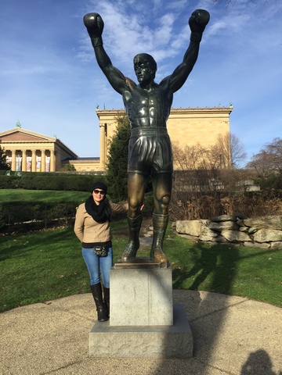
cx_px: 141
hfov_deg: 48.2
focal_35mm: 29
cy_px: 188
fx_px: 315
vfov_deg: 61.7
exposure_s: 1/1464
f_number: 2.2
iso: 32
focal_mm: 4.15
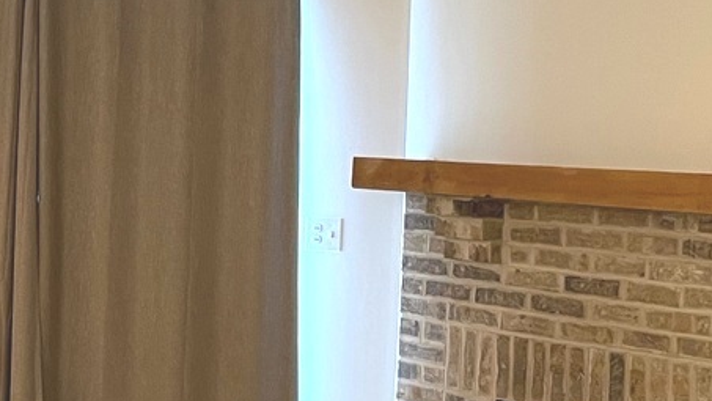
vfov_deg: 13.4
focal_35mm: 90
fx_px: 1699
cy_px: 212
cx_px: -137
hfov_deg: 21.9
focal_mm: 4.2
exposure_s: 1/60
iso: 160
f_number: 1.6
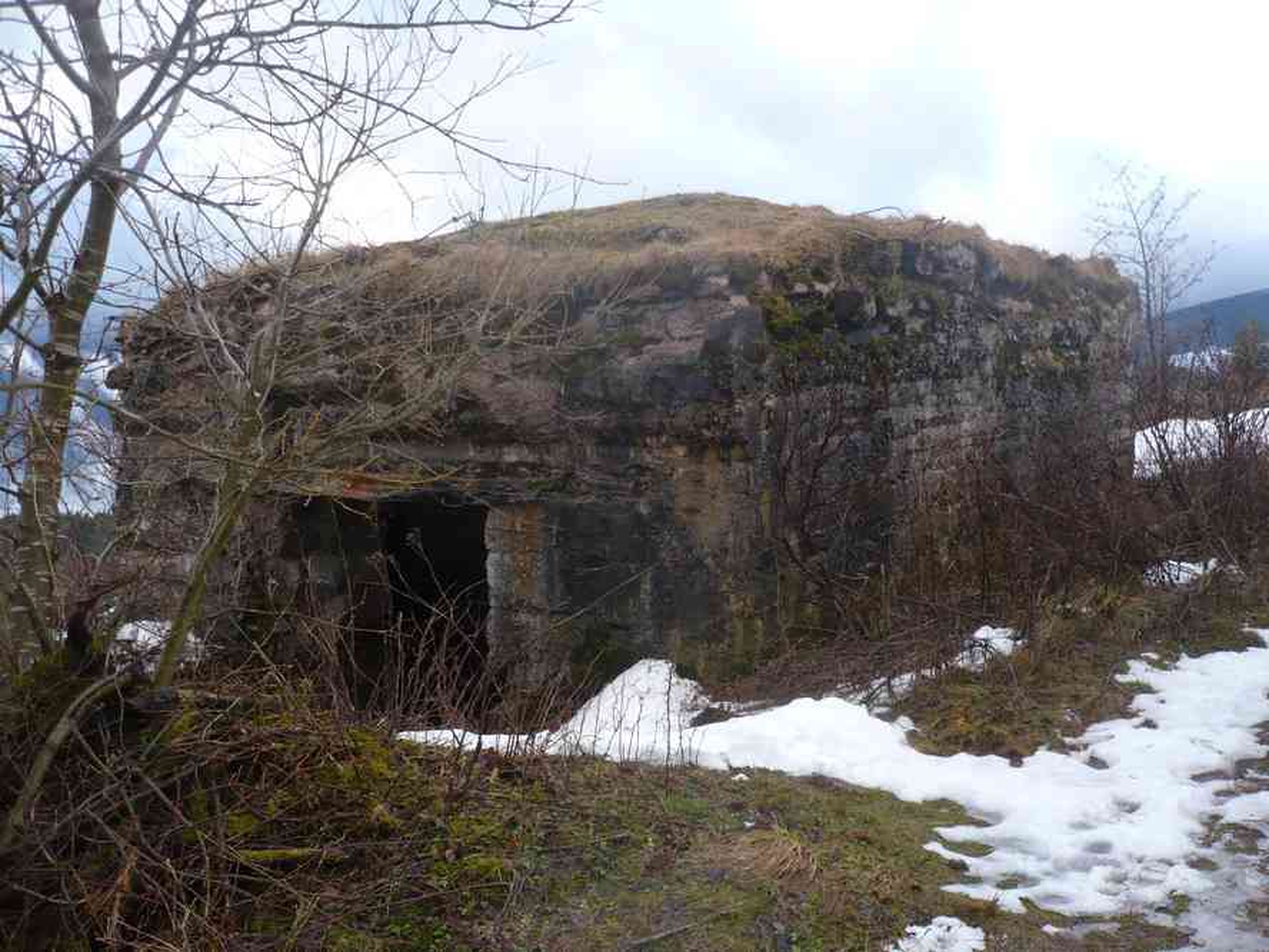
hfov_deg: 52.6
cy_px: 476
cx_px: 634
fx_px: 1283
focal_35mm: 35
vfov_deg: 40.7
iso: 100
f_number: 2.8
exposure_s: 1/250
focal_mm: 5.8
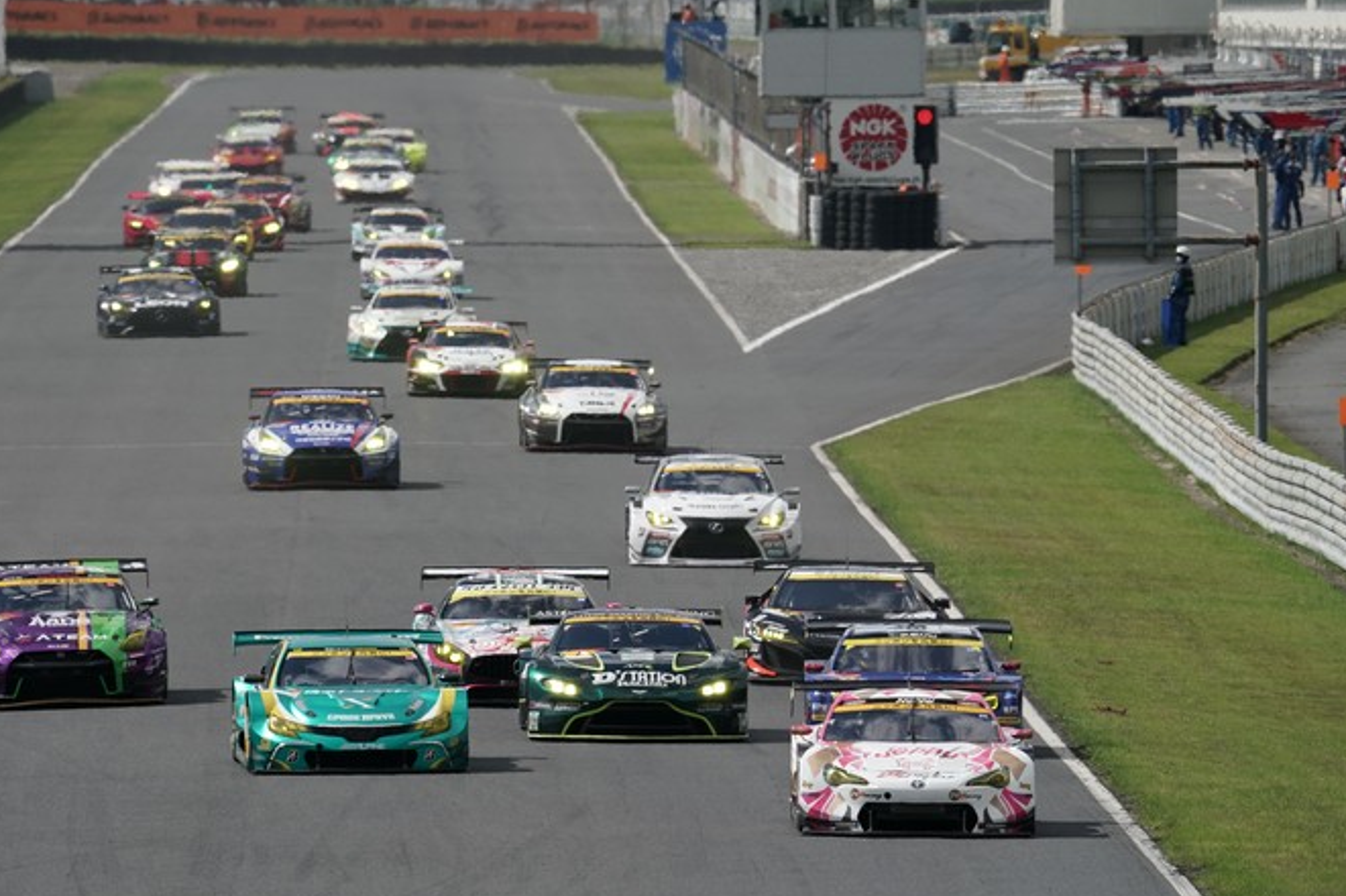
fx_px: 24439
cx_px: 623
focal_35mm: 654
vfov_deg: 2.1
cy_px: 436
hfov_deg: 3.2
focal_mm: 600
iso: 400
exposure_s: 1/1000
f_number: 11
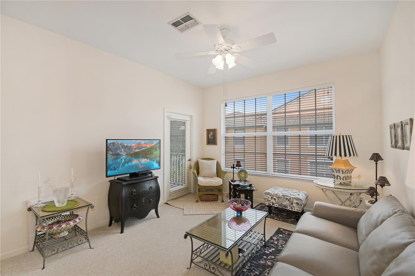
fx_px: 173
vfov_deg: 77.3
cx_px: 208
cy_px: 138
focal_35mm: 15
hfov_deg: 100.4
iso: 100
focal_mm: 10
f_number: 9
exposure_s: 1/3
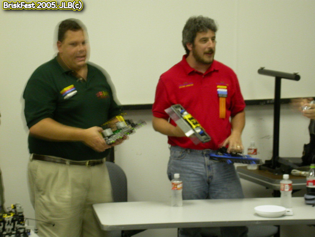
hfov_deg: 14.9
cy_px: 118
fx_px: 1201
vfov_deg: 11.2
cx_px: 158
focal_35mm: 132
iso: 100
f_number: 4.6
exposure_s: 1/4.7
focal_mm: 27.3
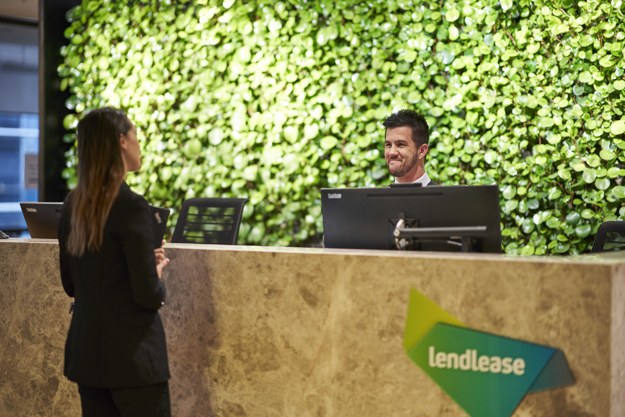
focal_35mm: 85
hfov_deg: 23.9
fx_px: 1476
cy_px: 208
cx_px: 312
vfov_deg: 16.1
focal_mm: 85
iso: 200
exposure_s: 1/400
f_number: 1.4
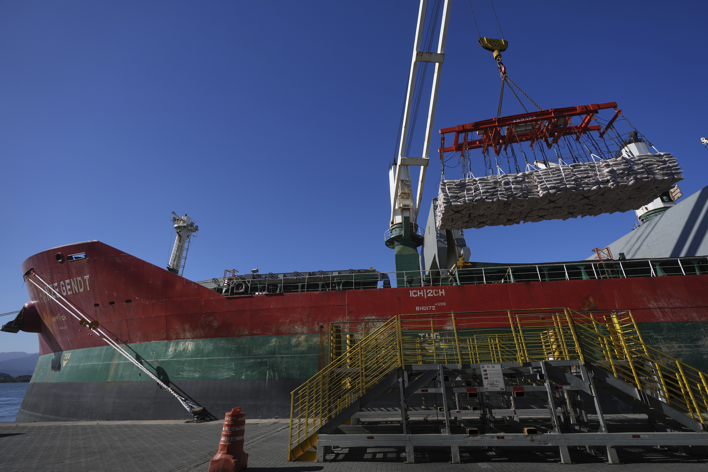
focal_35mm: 16
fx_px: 315
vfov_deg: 73.7
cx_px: 354
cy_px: 236
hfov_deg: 96.7
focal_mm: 16
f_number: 4
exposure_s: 1/1600
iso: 100
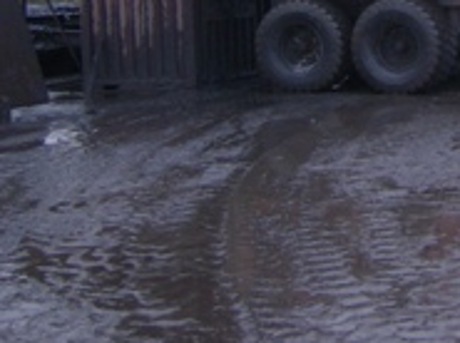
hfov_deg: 21.4
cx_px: 510
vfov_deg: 16.3
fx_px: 1154
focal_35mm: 87
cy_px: -65
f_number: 2.8
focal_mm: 6
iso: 100
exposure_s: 1/83.7
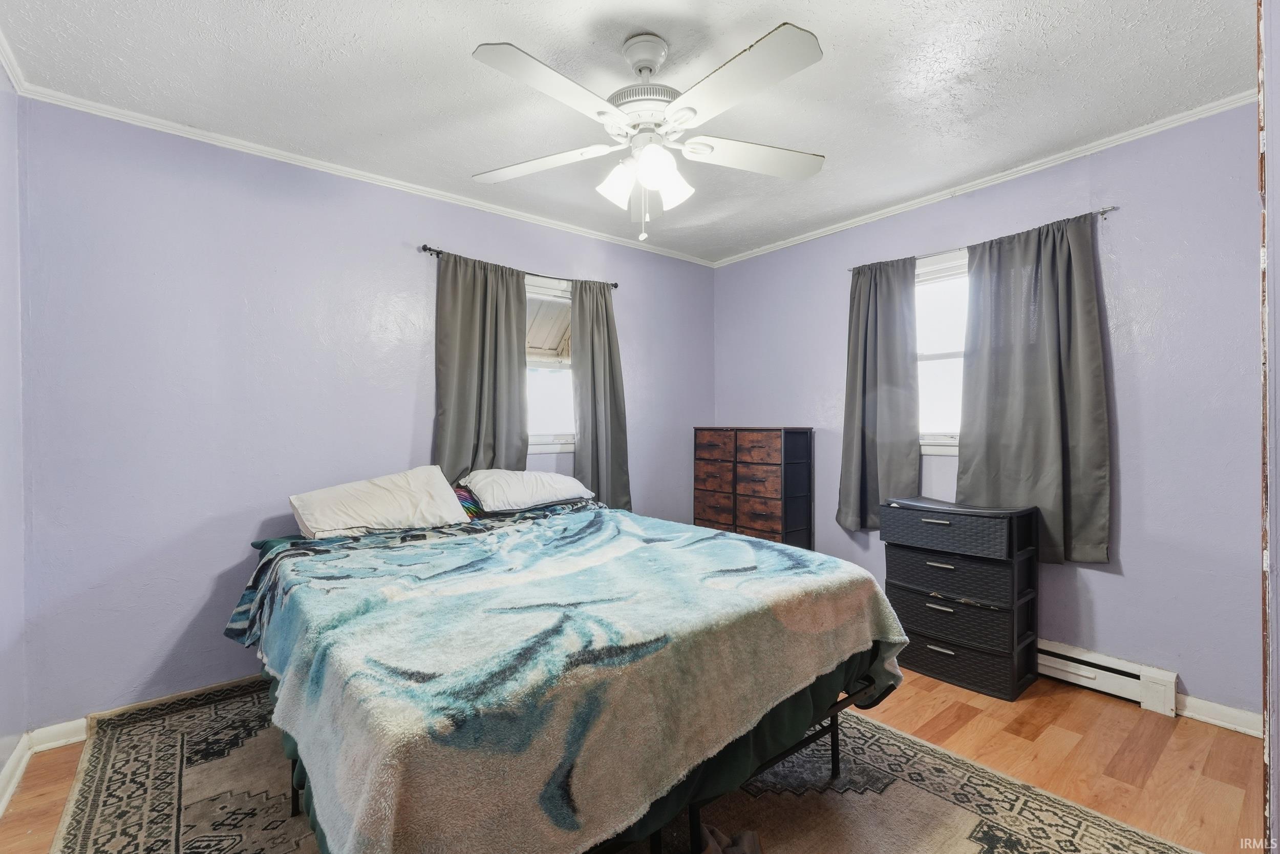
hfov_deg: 100.4
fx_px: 533
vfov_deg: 77.3
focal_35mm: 15
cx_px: 640
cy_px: 427
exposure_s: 1/40
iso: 640
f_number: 9
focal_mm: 10
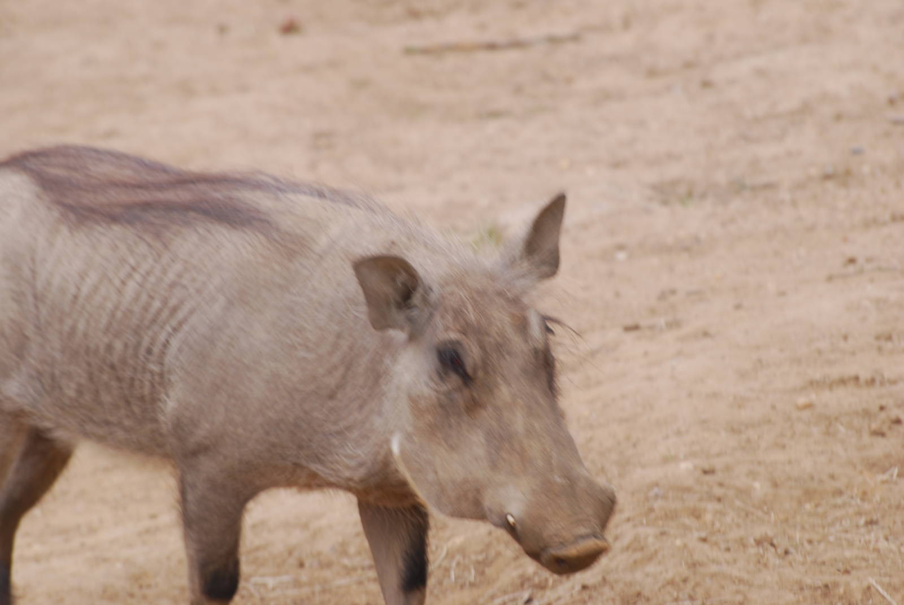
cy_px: 302
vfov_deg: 3.1
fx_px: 11313
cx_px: 452
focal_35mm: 450
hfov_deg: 4.6
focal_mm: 300
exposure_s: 1/125
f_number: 8
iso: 160
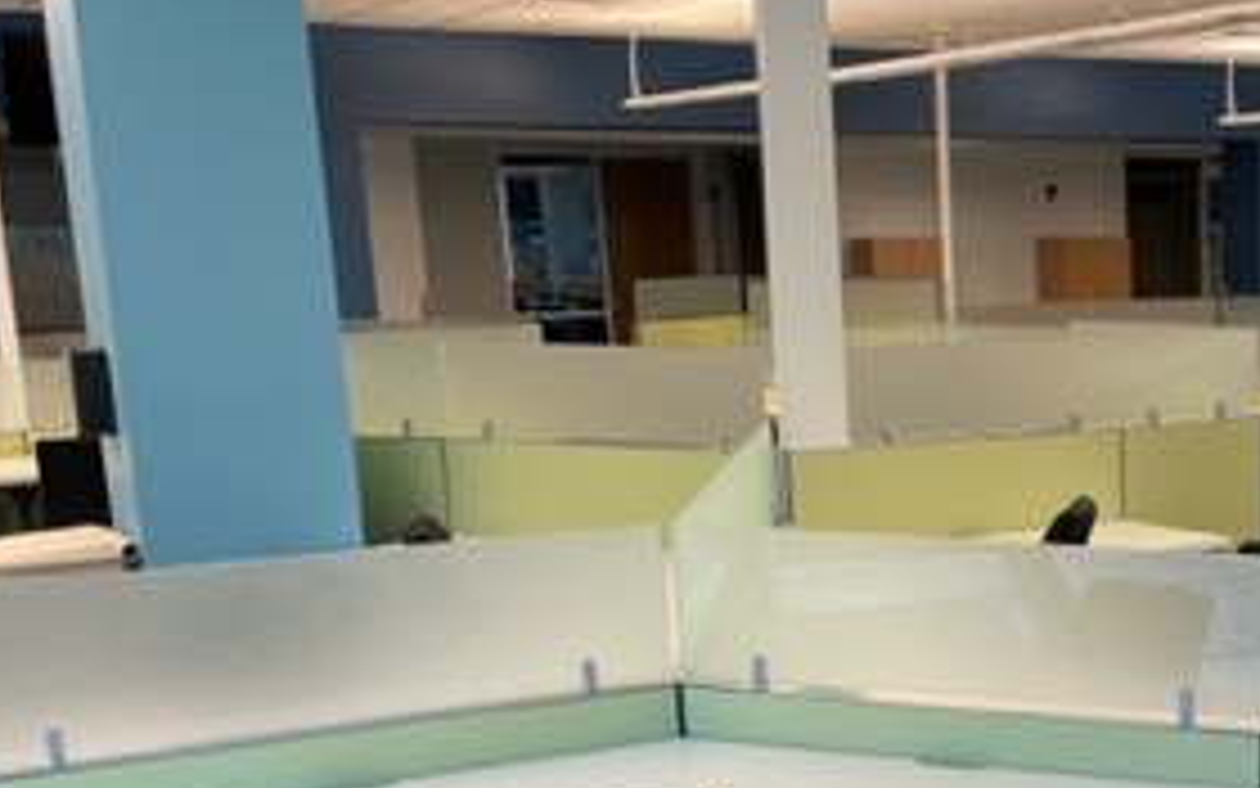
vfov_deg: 20.0
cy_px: 779
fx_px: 2163
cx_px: 1238
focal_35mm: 63
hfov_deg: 30.4
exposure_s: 1/120
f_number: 1.6
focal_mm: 4.2
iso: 100
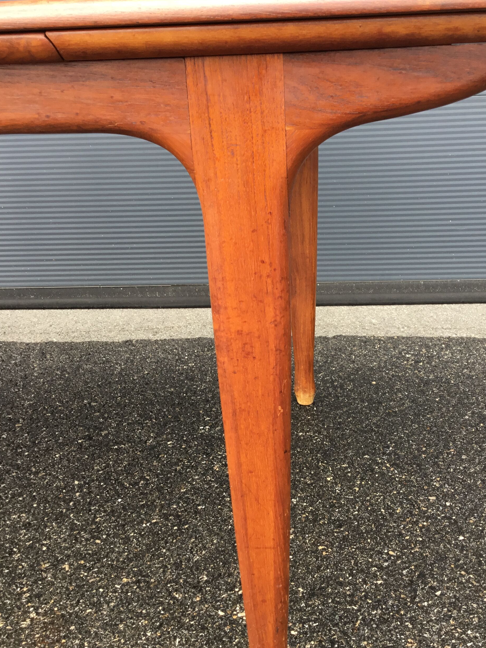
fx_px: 768
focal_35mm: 41
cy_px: 300
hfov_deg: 35.0
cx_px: 294
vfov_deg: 45.7
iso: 25
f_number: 2.4
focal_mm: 3.3
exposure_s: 1/100
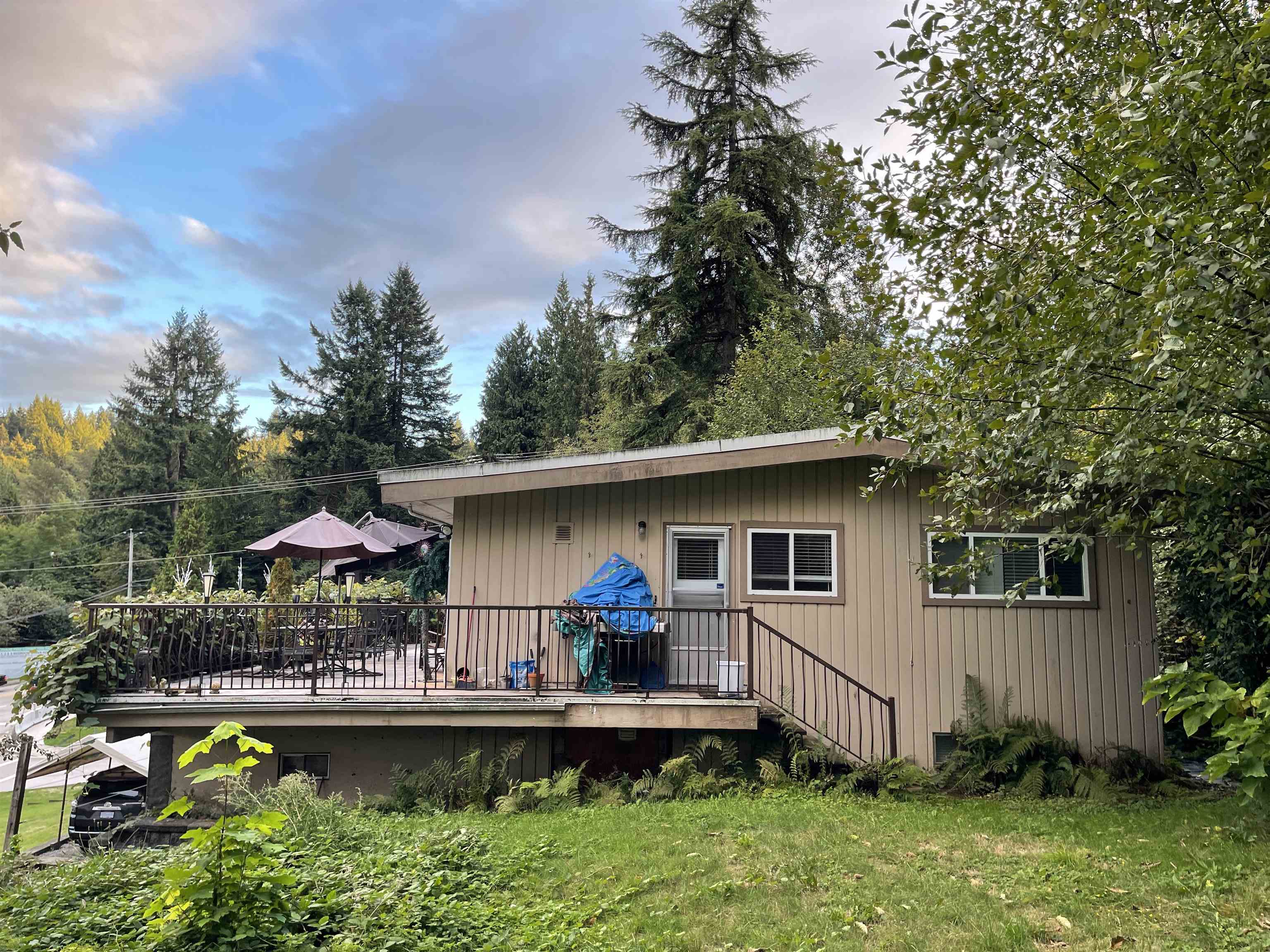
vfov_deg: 53.1
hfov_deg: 67.3
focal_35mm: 26
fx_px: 954
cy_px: 476
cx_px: 635
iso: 40
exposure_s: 1/121
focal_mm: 5.1
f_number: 1.6
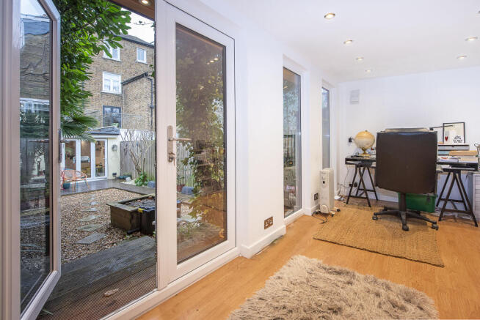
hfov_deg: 104.2
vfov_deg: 81.3
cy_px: 160
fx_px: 187
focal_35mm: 14
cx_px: 240
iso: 500
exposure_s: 1/50
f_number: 5.6
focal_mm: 14
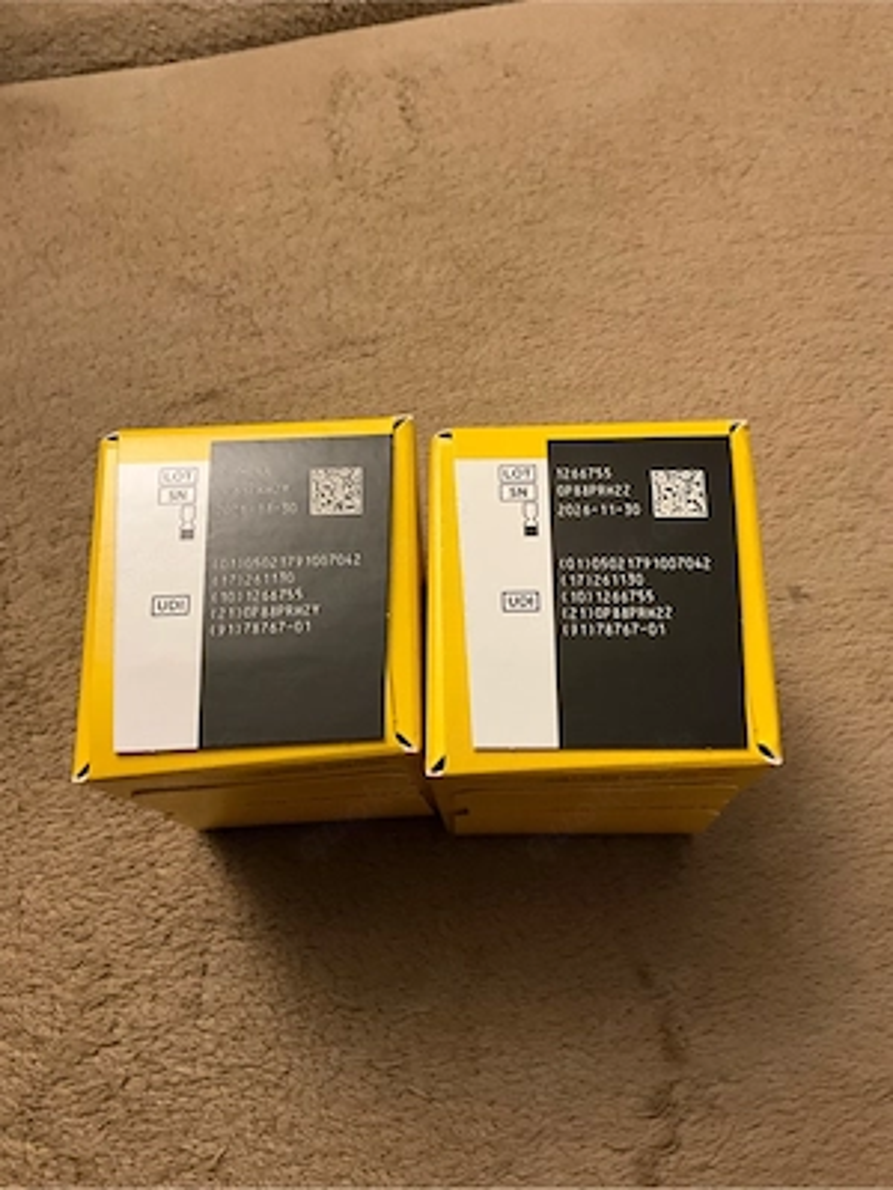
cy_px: 595
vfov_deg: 61.7
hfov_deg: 48.2
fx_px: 997
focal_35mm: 29
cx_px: 446
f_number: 1.8
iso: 320
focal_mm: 3
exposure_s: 1/34
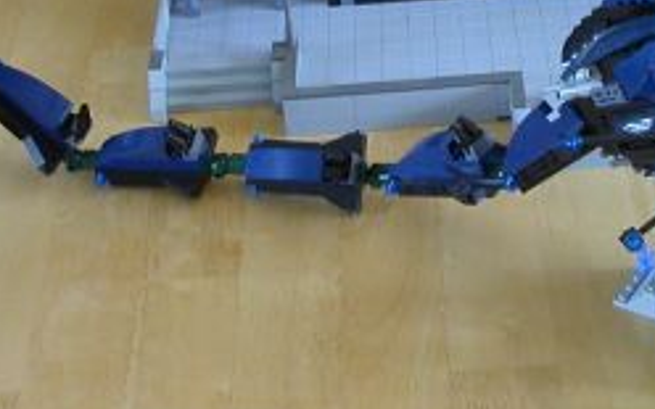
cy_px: 61
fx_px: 1696
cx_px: 518
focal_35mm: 95
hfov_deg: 21.6
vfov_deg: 13.7
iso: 100
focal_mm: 5.6
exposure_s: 1/17.3
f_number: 2.7
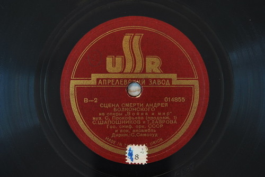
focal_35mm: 75
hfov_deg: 27.0
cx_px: 132
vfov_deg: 18.2
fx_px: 553
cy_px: 88
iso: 200
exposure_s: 1/4
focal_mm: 50
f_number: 5.6
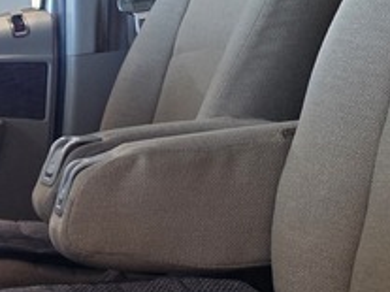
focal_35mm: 114
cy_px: 203
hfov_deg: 16.5
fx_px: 1284
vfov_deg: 13.0
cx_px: -92
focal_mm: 6.25
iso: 200
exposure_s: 1/180
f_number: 1.7
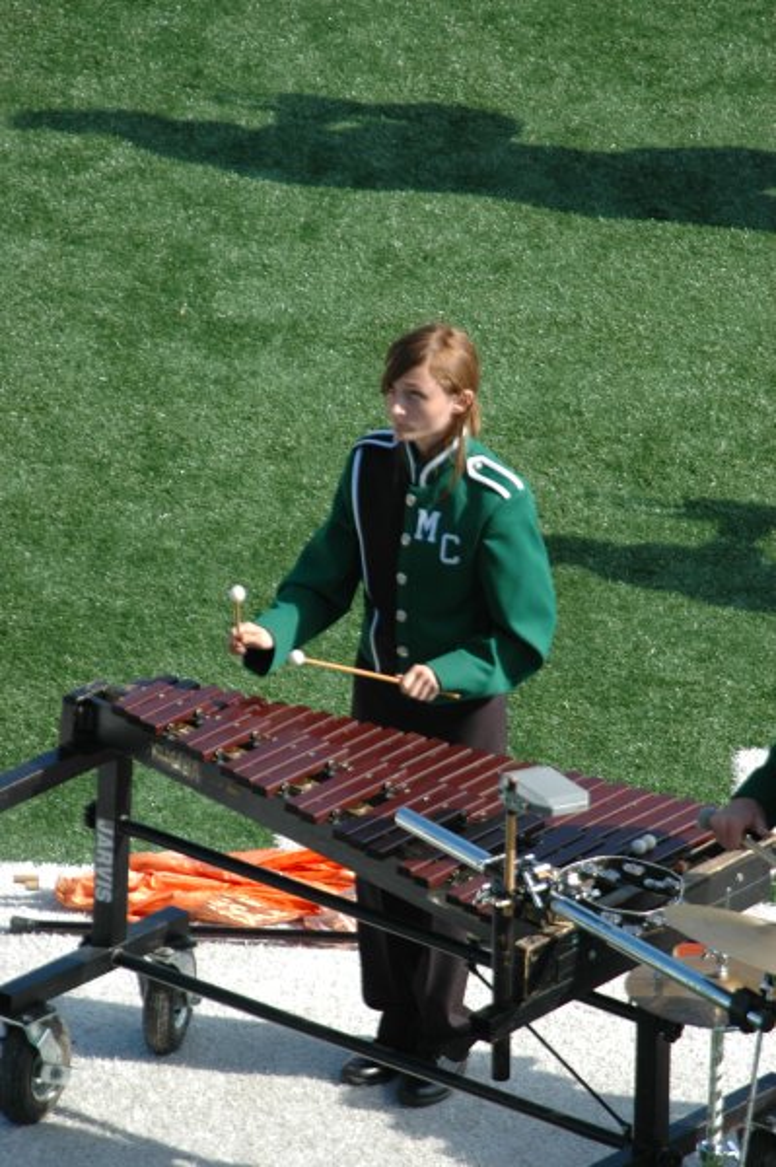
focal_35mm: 600
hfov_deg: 2.3
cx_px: 388
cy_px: 584
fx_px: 19432
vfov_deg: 3.4
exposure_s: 1/400
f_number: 5.6
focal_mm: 400
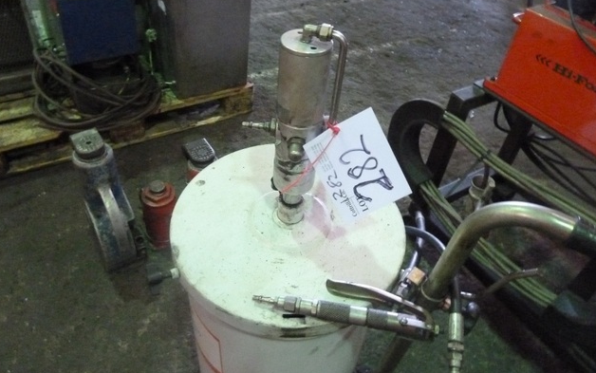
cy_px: 149
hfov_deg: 68.4
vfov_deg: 45.8
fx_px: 439
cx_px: 297
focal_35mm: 27
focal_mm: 4.1
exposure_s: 1/30
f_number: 3.3
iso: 1000
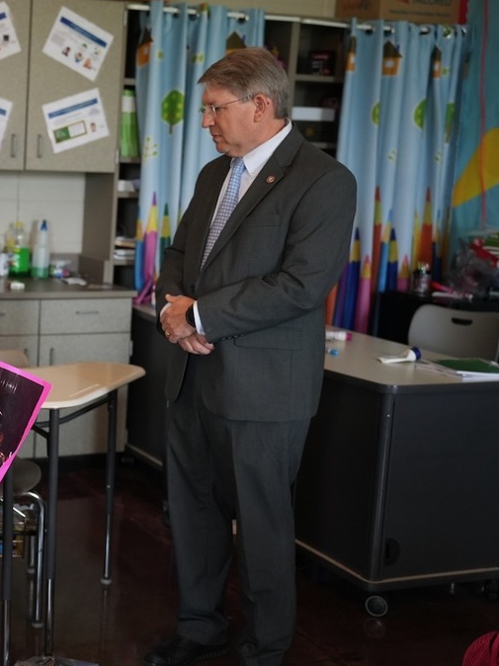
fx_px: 1096
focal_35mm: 57
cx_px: 20
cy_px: 333
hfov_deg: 24.6
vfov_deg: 33.8
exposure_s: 1/160
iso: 2500
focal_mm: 39
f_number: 2.8
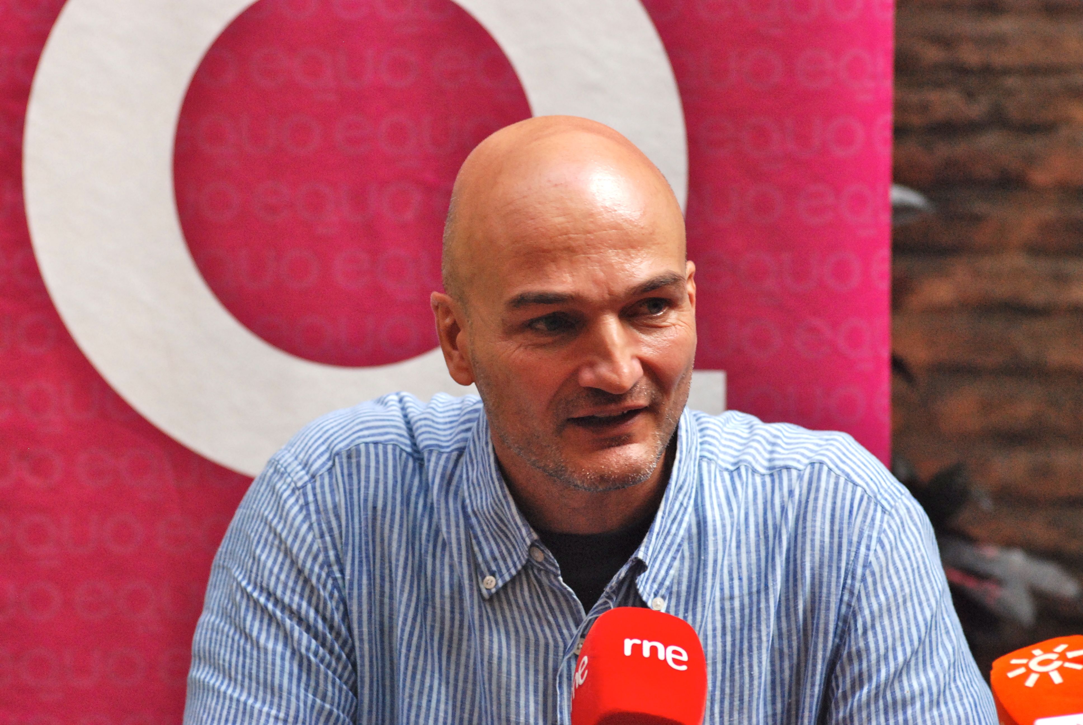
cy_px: 362
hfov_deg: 11.0
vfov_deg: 7.3
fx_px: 5647
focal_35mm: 188
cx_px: 542
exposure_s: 1/250
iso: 1000
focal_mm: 125
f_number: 4
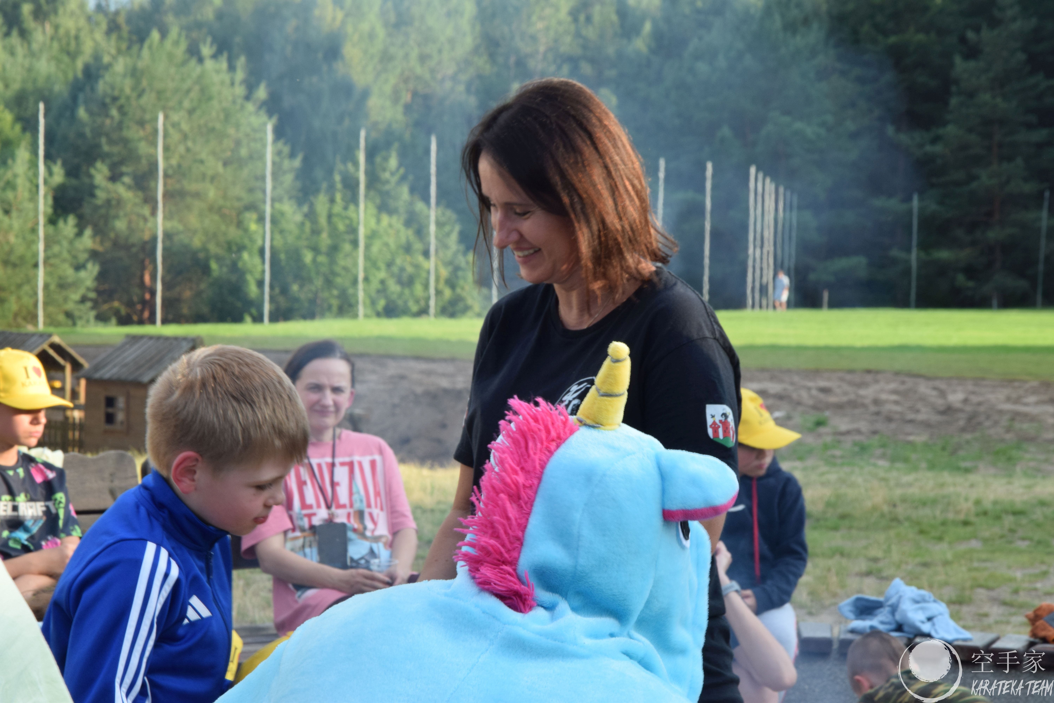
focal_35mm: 128
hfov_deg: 16.1
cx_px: 527
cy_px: 352
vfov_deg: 10.8
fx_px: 3733
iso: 400
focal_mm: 85
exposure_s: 1/80
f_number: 14
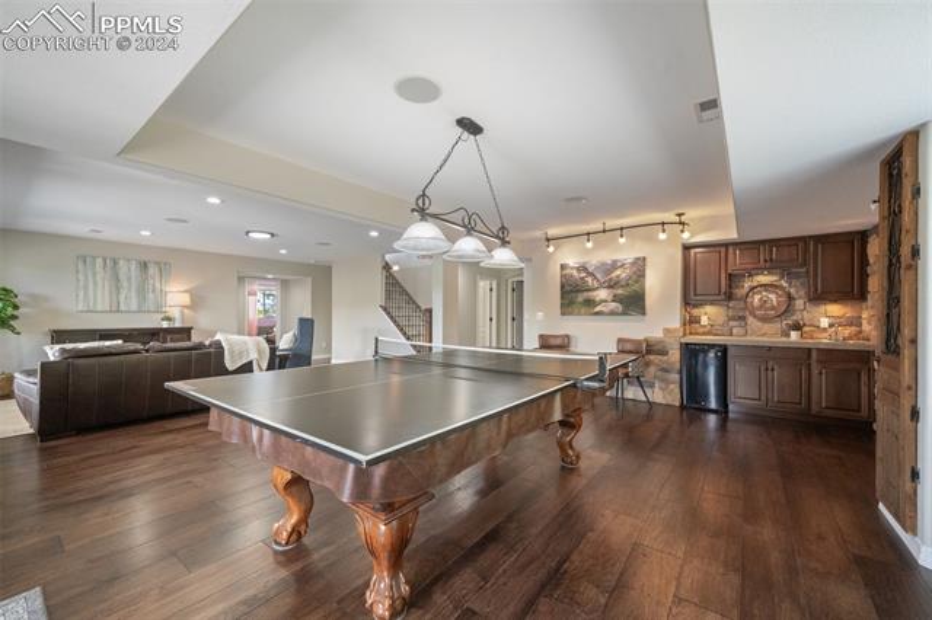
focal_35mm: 14
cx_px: 466
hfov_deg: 104.3
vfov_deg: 81.1
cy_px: 310
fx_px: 362
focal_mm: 14
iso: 10000
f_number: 10
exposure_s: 1/30
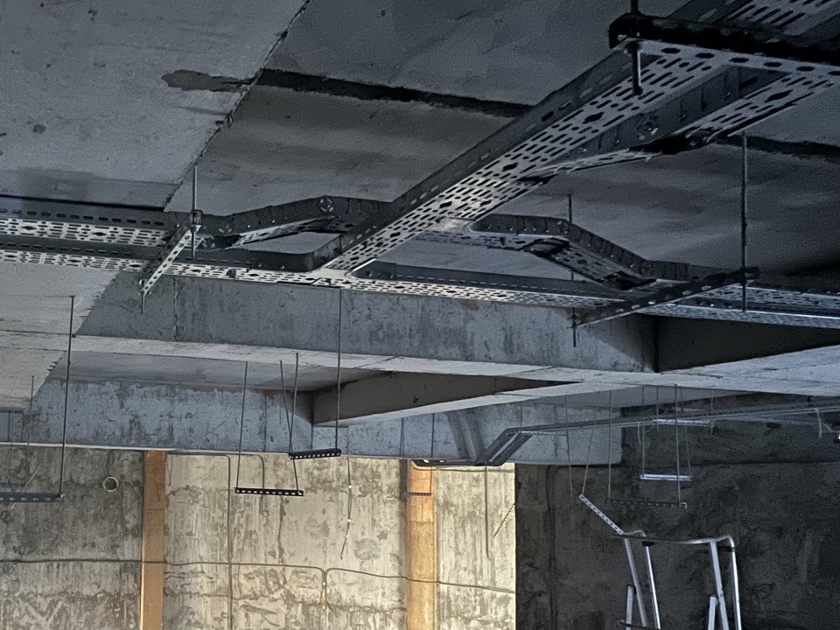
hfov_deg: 58.0
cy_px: 436
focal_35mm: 26
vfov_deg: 51.7
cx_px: 88
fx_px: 631
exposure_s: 1/14
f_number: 1.8
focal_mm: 1.57
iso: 1000
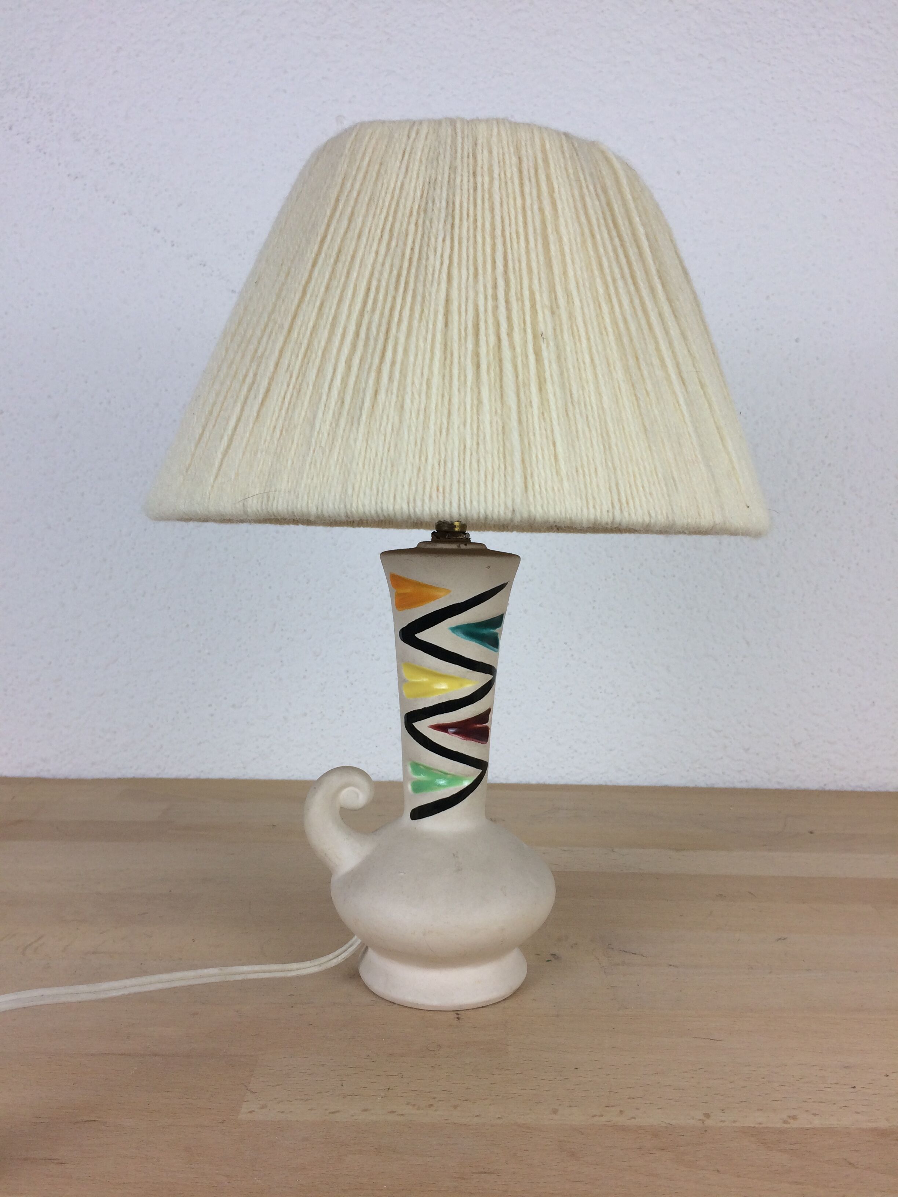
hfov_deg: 48.2
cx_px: 449
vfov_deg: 61.7
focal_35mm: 29
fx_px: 1003
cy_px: 598
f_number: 2.2
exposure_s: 1/100
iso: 40
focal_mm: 4.15
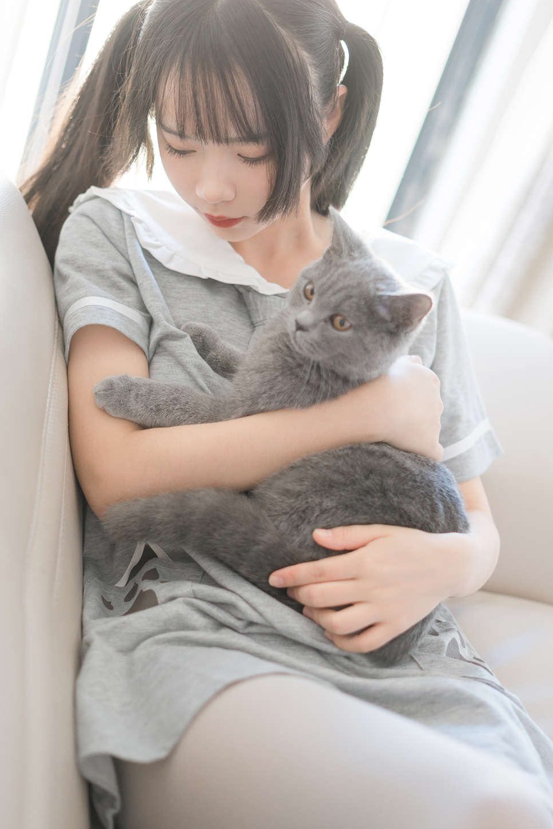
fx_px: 1428
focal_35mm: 62
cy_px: 437
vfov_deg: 32.4
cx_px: 279
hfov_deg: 21.9
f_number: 2
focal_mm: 50
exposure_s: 1/60
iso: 320
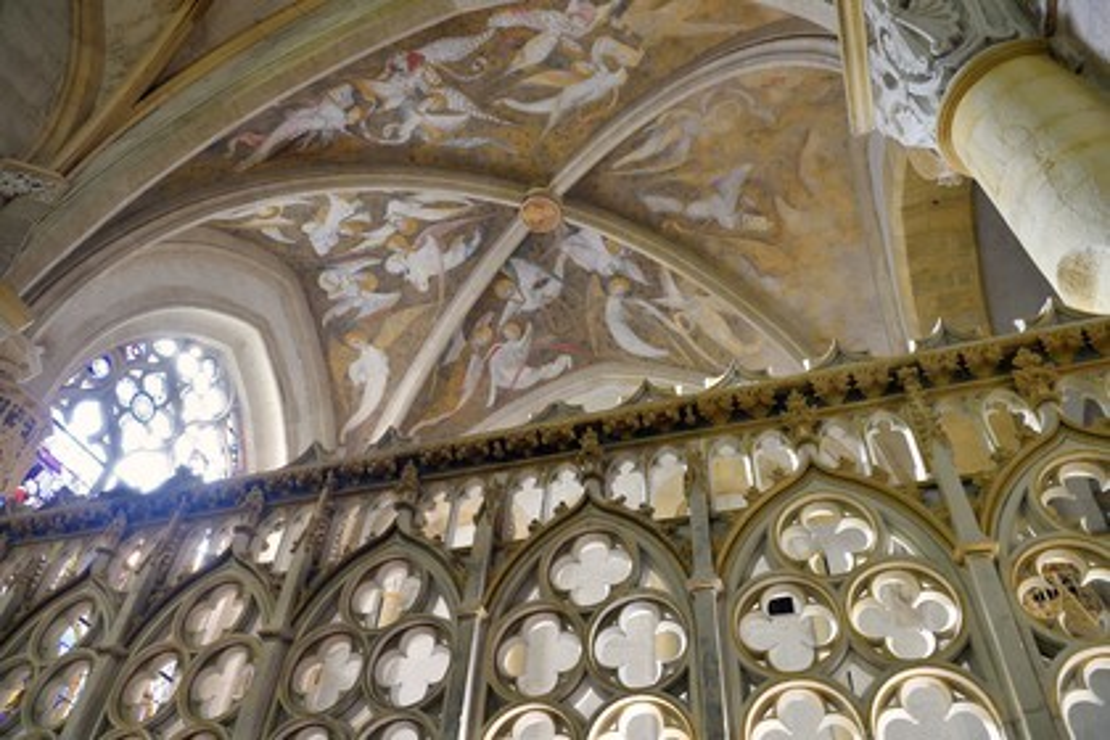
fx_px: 740
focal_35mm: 24
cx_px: 555
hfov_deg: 73.7
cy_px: 370
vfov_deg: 53.1
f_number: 7.1
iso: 400
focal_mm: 24
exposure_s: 1/8
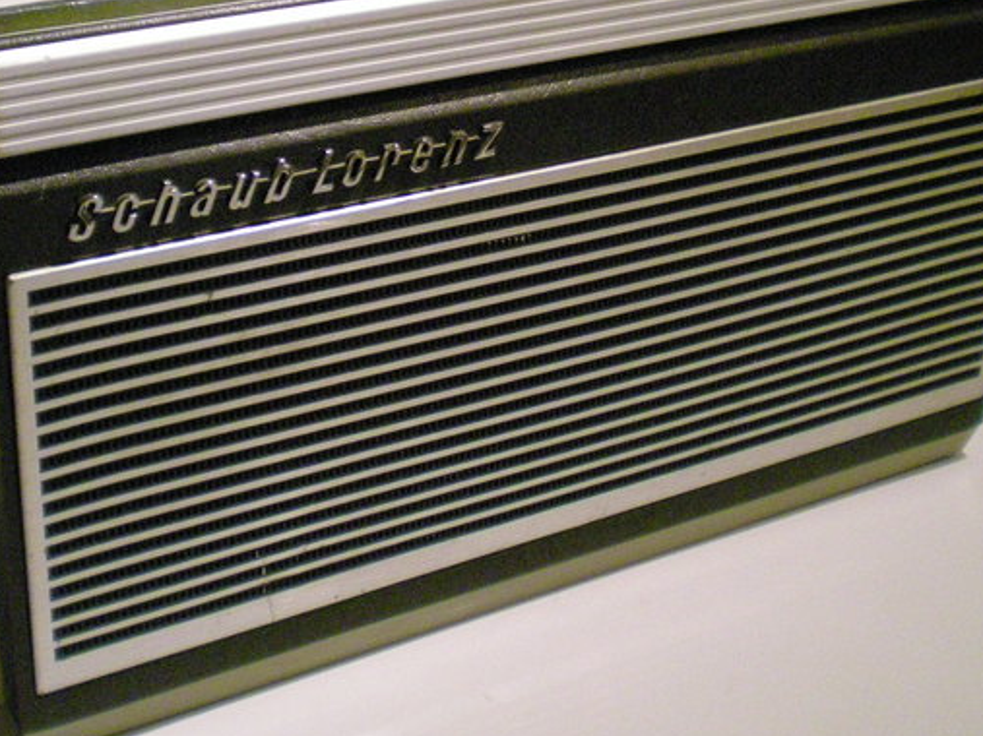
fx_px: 1703
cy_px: 242
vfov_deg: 24.3
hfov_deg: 32.2
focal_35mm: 60
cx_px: 516
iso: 800
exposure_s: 1/28.1
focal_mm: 6.3
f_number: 3.1
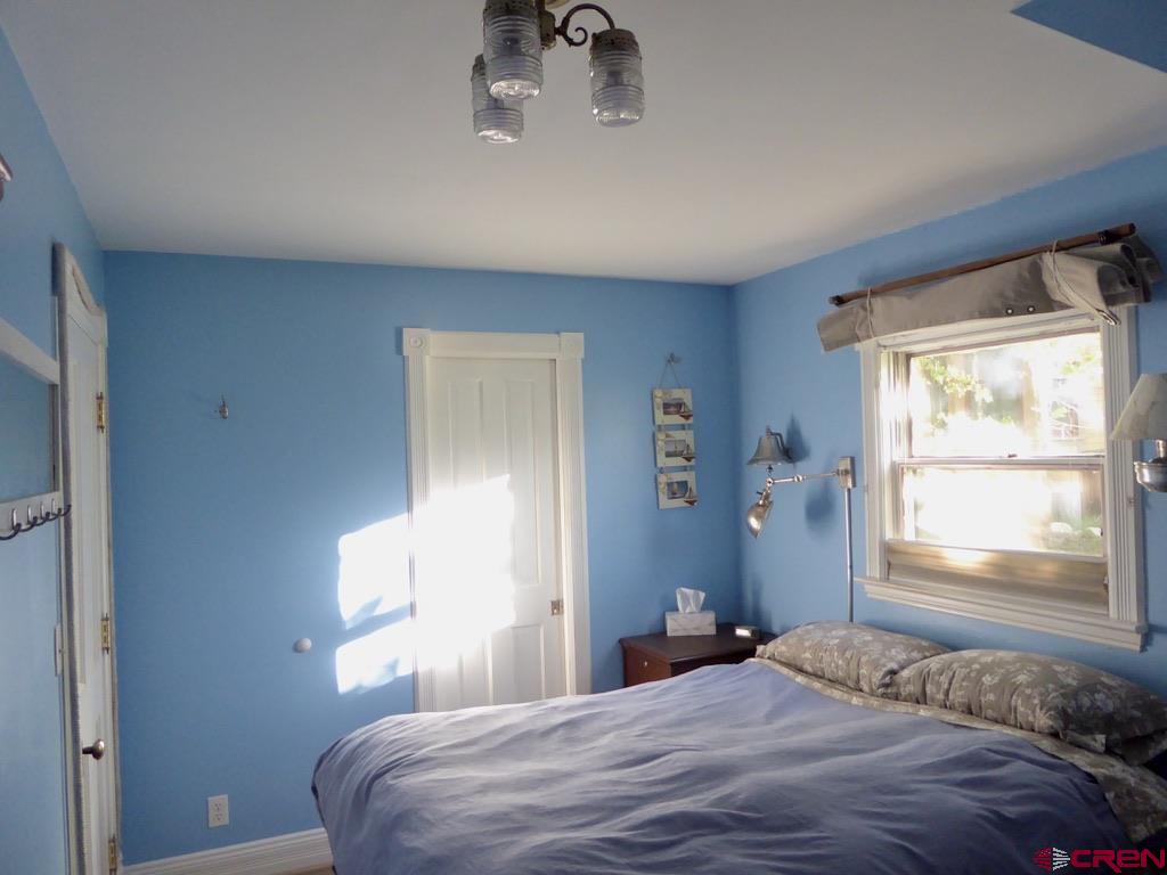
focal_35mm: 25
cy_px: 438
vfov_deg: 54.9
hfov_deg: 69.4
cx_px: 584
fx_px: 843
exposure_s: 1/40
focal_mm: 4.3
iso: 400
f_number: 3.3
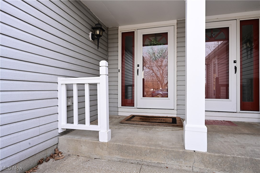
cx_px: 130
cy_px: 86
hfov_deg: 84.0
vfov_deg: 61.9
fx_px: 144
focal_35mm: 20
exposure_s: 1/125
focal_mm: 20
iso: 400
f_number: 9
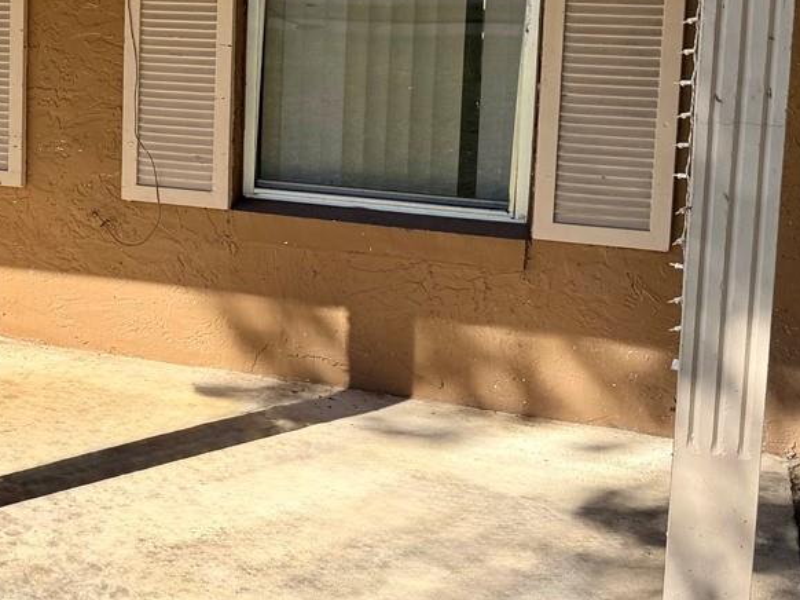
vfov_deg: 21.8
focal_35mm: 66
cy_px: 85
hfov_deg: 26.8
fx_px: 1525
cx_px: -98
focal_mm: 6.76
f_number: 1.78
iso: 80
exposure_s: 1/3584
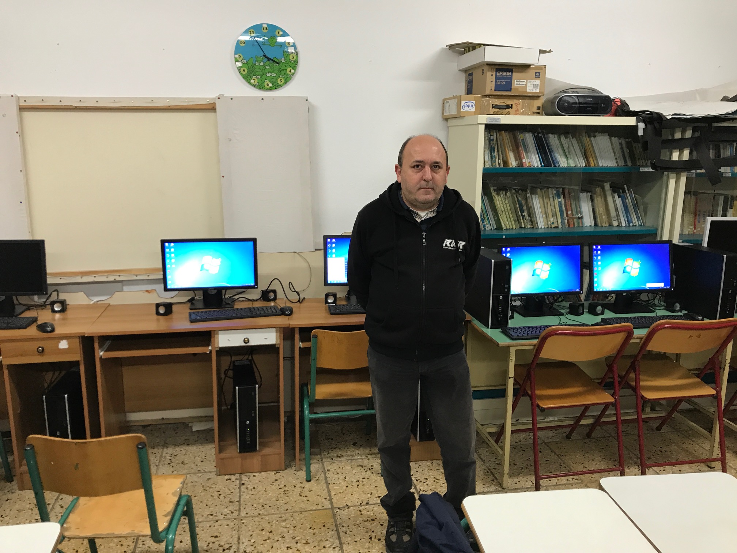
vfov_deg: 49.7
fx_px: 596
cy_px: 276
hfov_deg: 63.4
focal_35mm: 28
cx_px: 368
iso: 40
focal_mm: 3.99
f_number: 1.8
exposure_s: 1/17
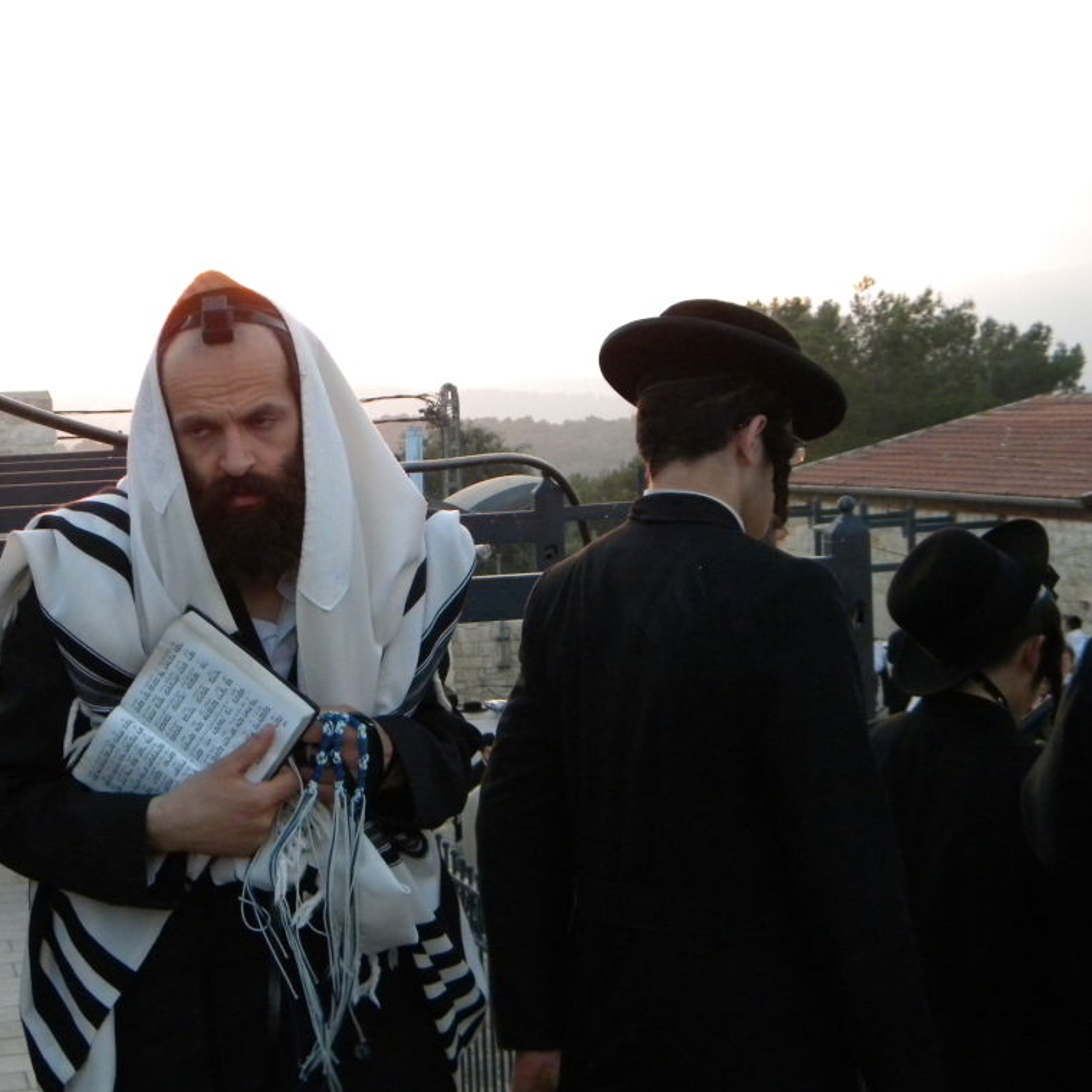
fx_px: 1999
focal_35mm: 56
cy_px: 549
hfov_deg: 30.4
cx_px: 378
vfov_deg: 30.6
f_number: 3.9
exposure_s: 1/190
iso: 400
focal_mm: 8.6
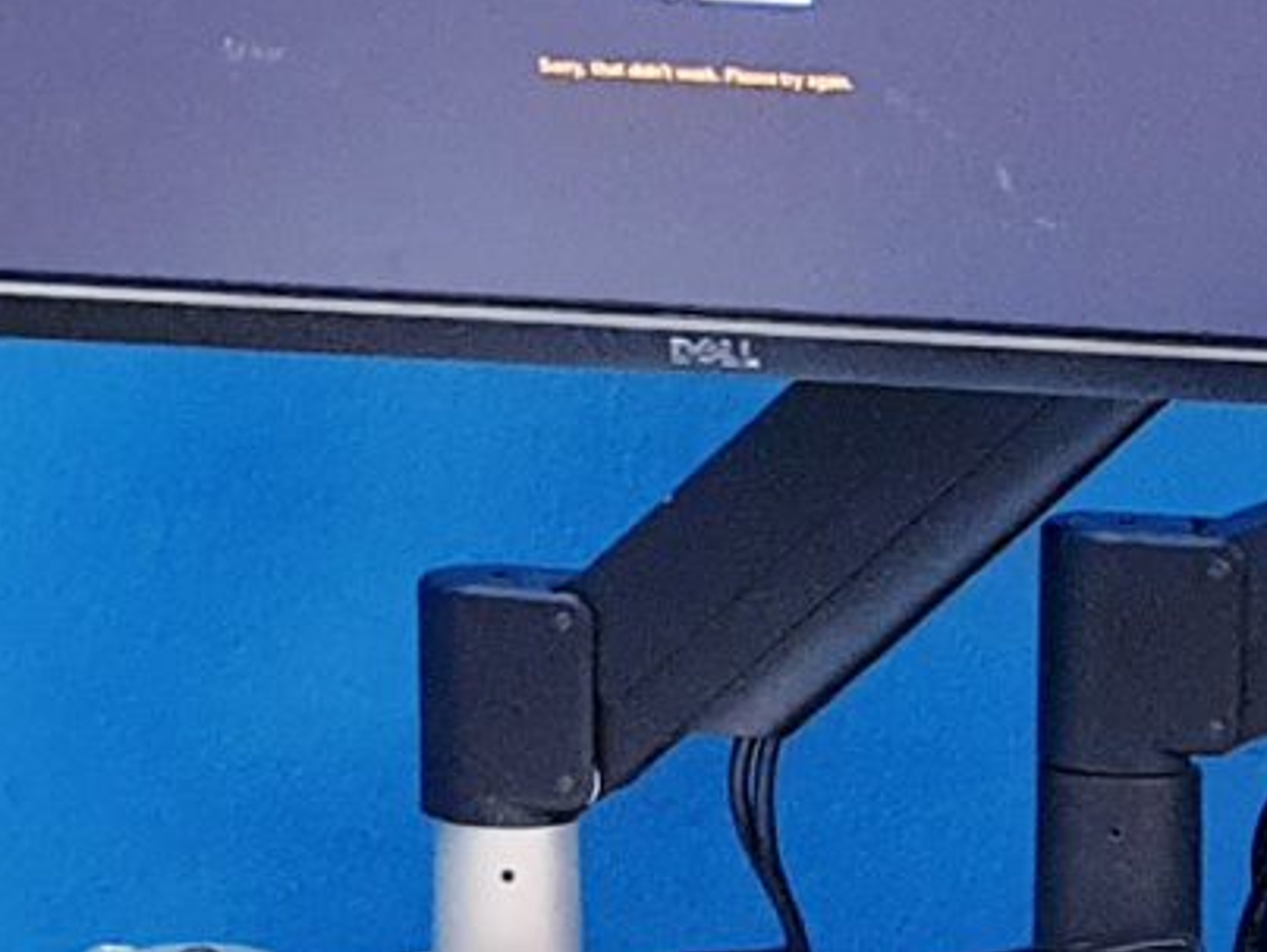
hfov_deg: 11.2
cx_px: 2238
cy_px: 1480
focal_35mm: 165
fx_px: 6045
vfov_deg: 8.8
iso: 250
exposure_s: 1/33
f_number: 2.4
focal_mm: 4.3
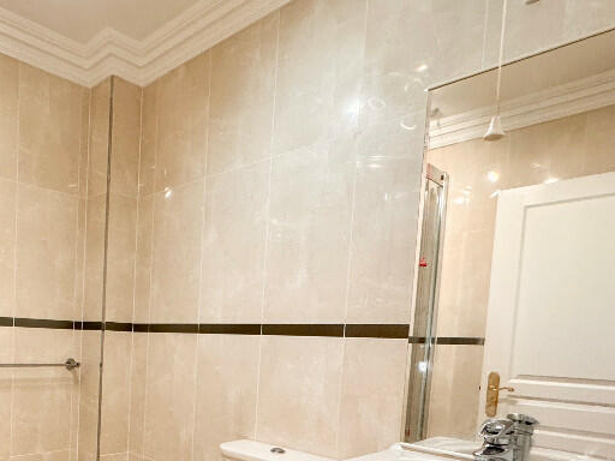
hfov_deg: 58.7
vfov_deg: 46.9
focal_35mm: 28
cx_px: 126
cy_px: 375
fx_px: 497
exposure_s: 1/100
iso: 250
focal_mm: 2.22
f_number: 2.2
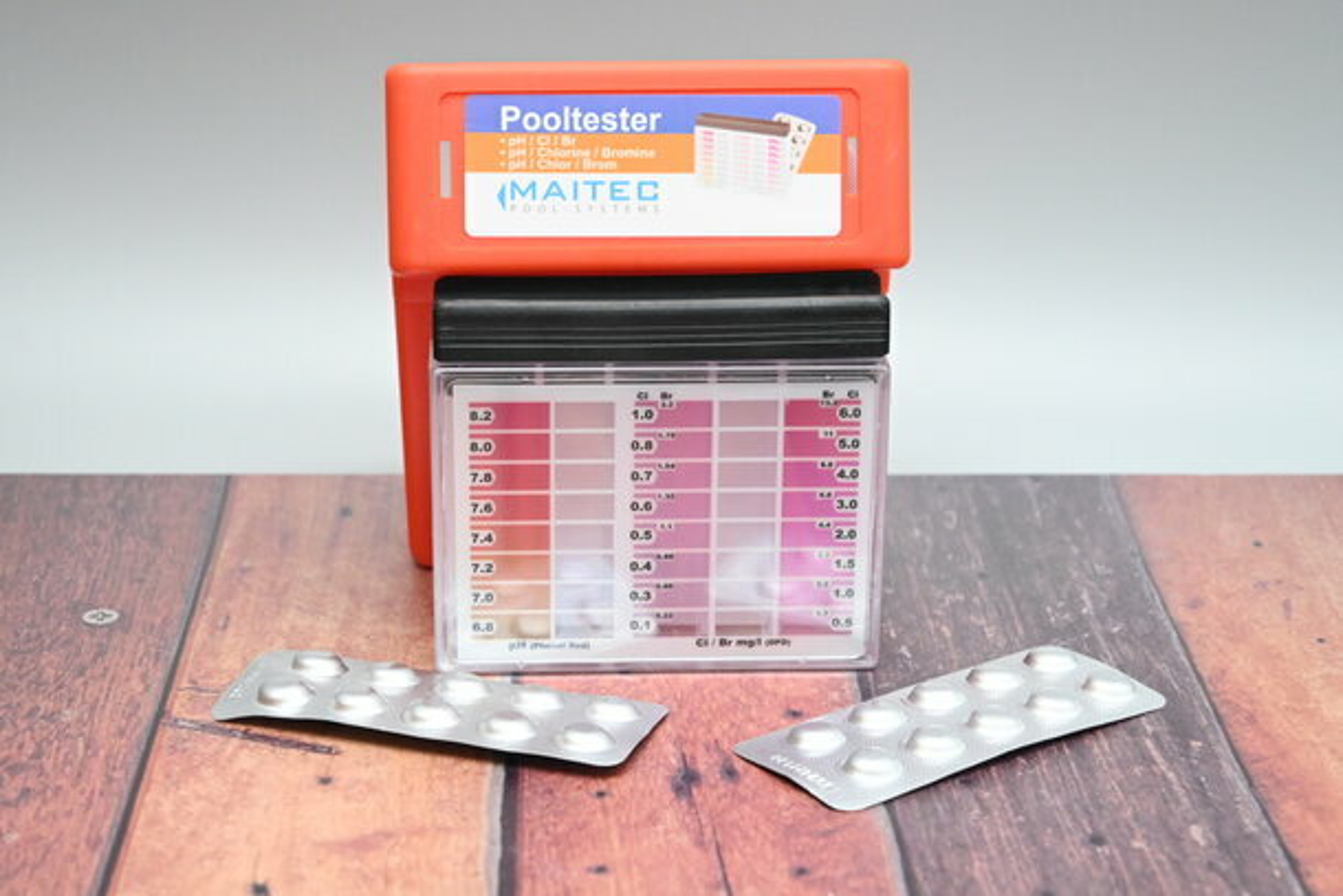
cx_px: 672
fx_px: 2798
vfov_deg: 18.2
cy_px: 448
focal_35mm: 75
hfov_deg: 27.0
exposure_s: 1/80
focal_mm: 50
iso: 2200
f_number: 6.3
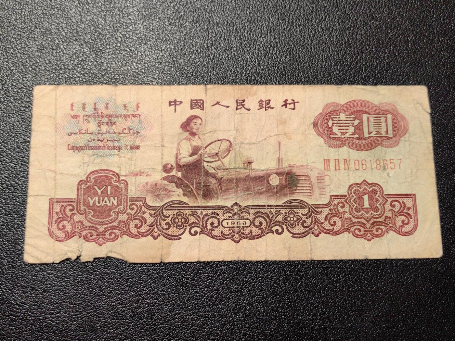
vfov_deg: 44.2
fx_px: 421
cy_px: 170
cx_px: 228
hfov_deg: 56.8
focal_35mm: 32
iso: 64
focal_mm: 5.75
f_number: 2
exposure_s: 1/100
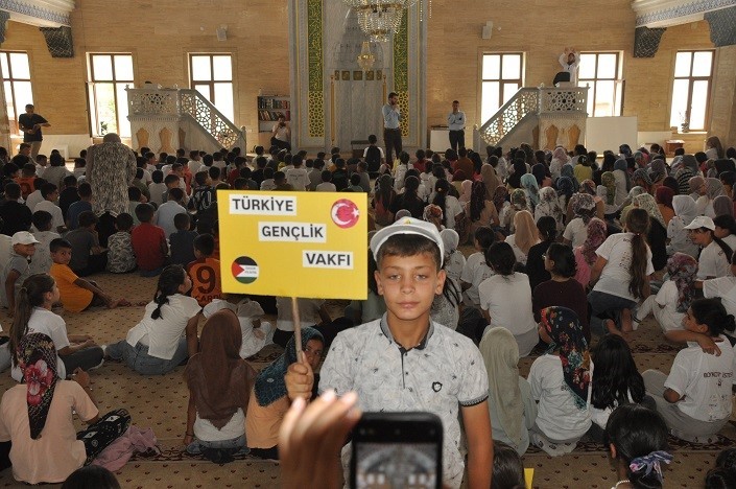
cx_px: 368
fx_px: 735
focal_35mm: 36
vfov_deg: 36.8
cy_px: 244
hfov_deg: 53.2
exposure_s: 1/125
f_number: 3.8
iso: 800
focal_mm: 24
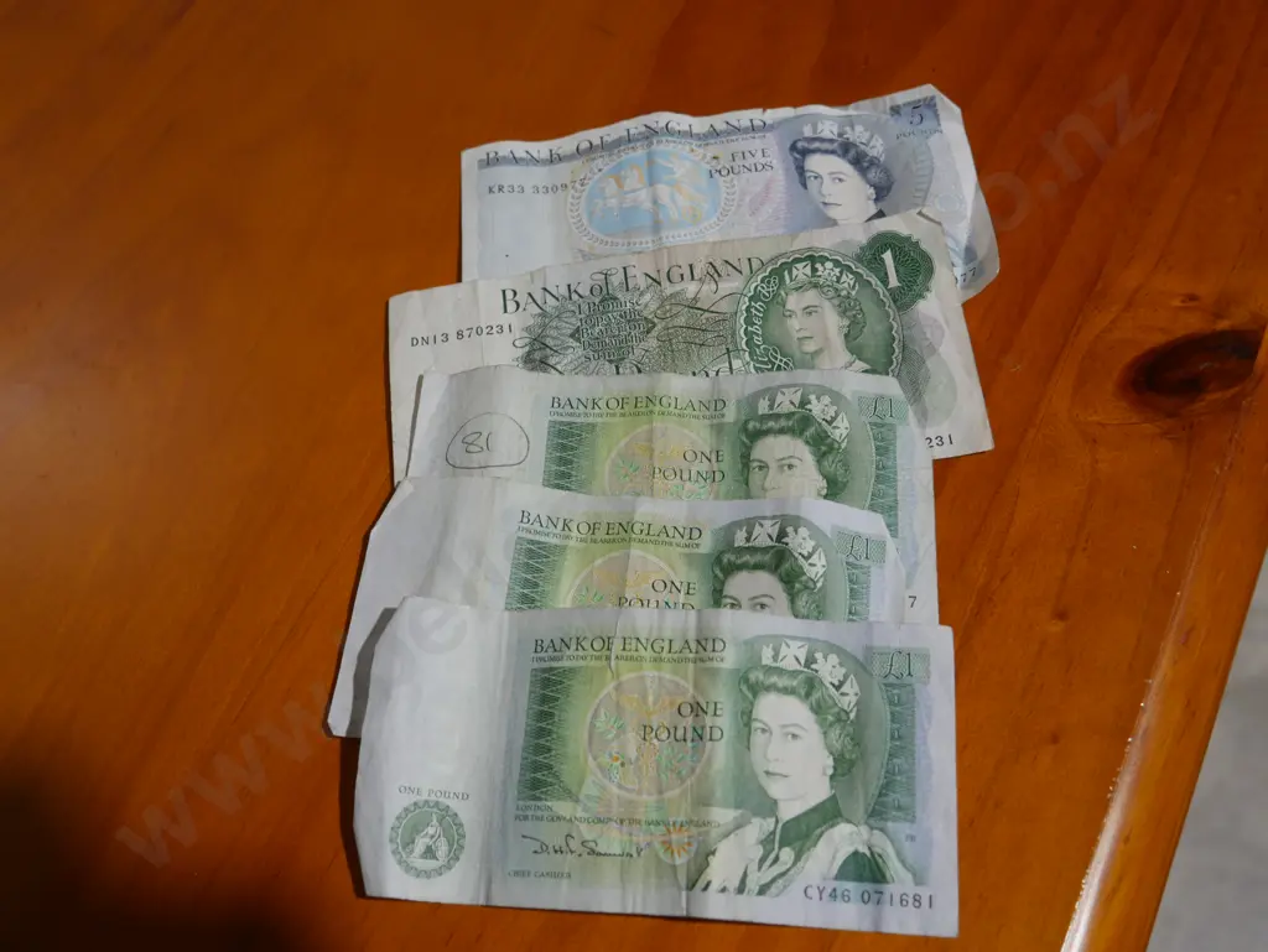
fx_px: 1319
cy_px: 476
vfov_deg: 39.7
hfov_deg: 51.3
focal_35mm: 36
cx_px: 634
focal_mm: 18
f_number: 4
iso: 200
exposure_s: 1/60
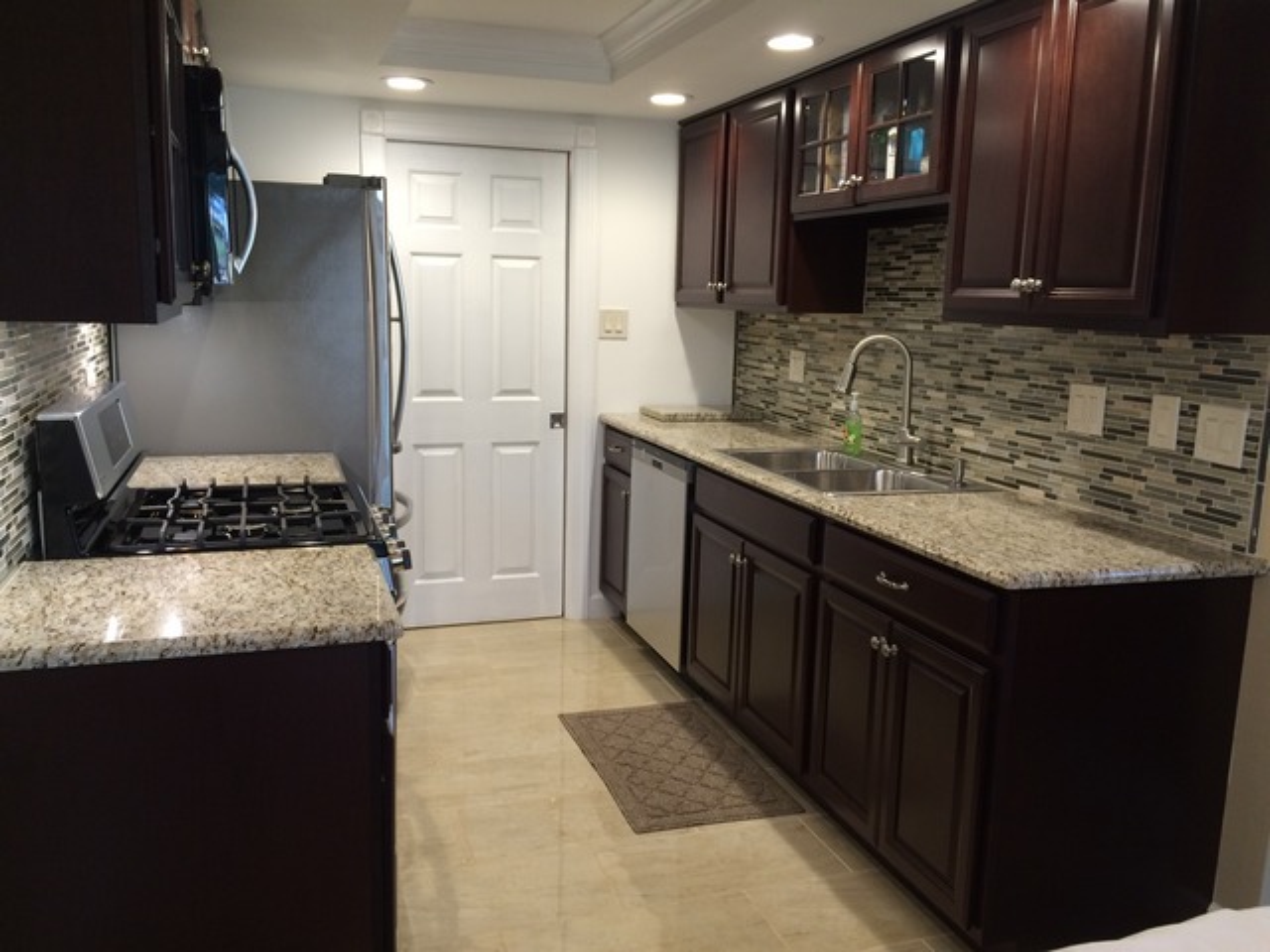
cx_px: 635
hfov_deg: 61.7
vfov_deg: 48.2
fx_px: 1064
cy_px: 476
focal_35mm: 29
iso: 80
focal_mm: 4.15
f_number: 2.2
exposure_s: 1/30
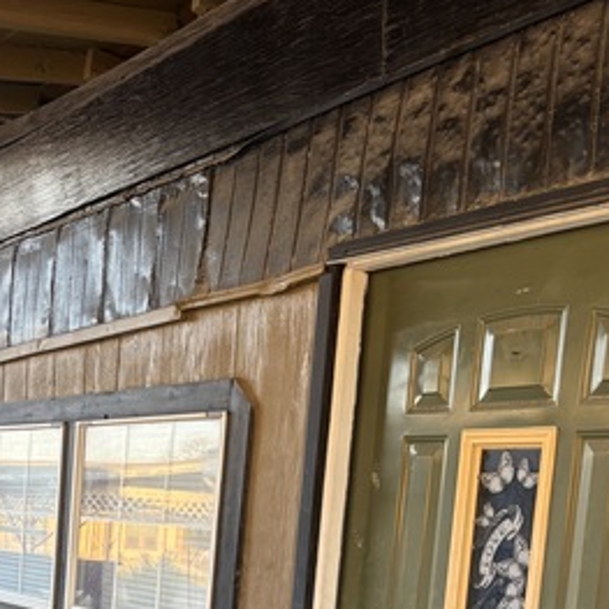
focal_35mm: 56
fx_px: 1115
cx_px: 83
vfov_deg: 28.5
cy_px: 623
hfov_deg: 29.5
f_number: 1.6
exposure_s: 1/121
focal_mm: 5.96
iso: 100
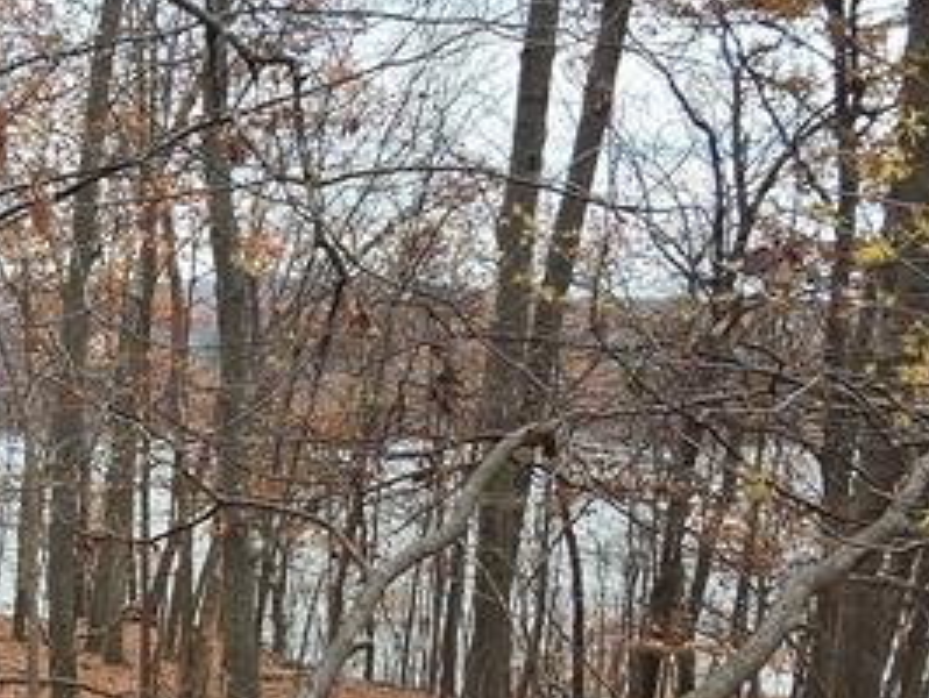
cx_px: -49
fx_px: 1343
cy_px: 537
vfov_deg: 28.6
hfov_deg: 34.0
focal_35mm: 50
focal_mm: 2.2
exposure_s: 1/529
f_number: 2.2
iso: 50
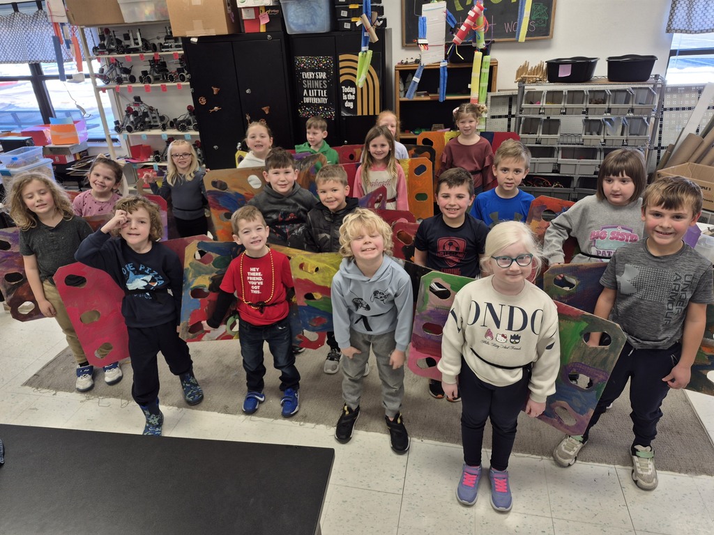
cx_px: 357
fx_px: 474
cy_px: 268
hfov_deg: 73.9
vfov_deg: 58.9
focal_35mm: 23
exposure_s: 1/62
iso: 25
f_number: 1.8
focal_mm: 5.4
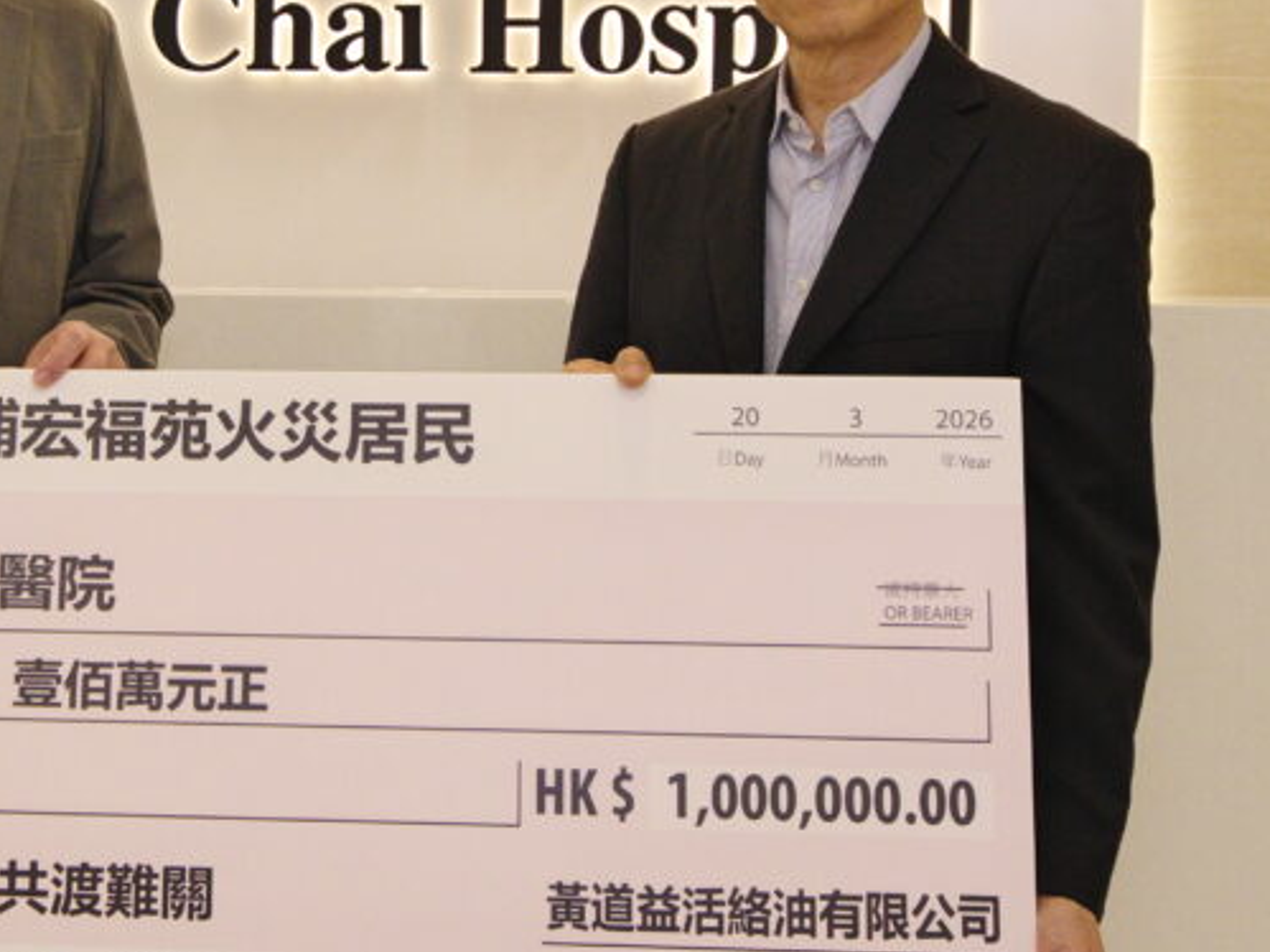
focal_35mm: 71
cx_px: 237
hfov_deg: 26.8
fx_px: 2604
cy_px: 373
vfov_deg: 20.7
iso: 800
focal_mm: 24
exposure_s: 1/125
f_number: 5.6
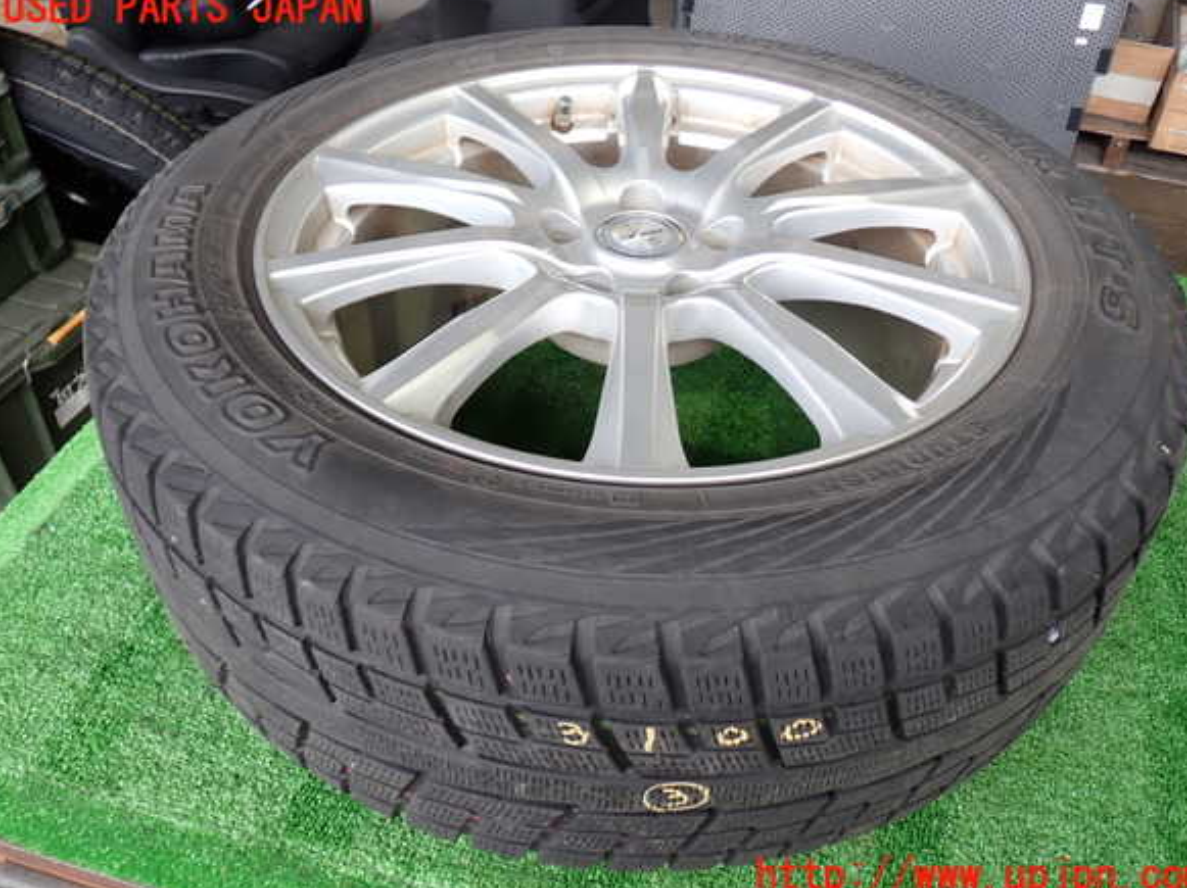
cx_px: 605
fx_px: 1062
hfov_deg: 58.4
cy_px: 443
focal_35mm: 31
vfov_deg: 45.4
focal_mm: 5.4
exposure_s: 1/60
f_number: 2.3
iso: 125
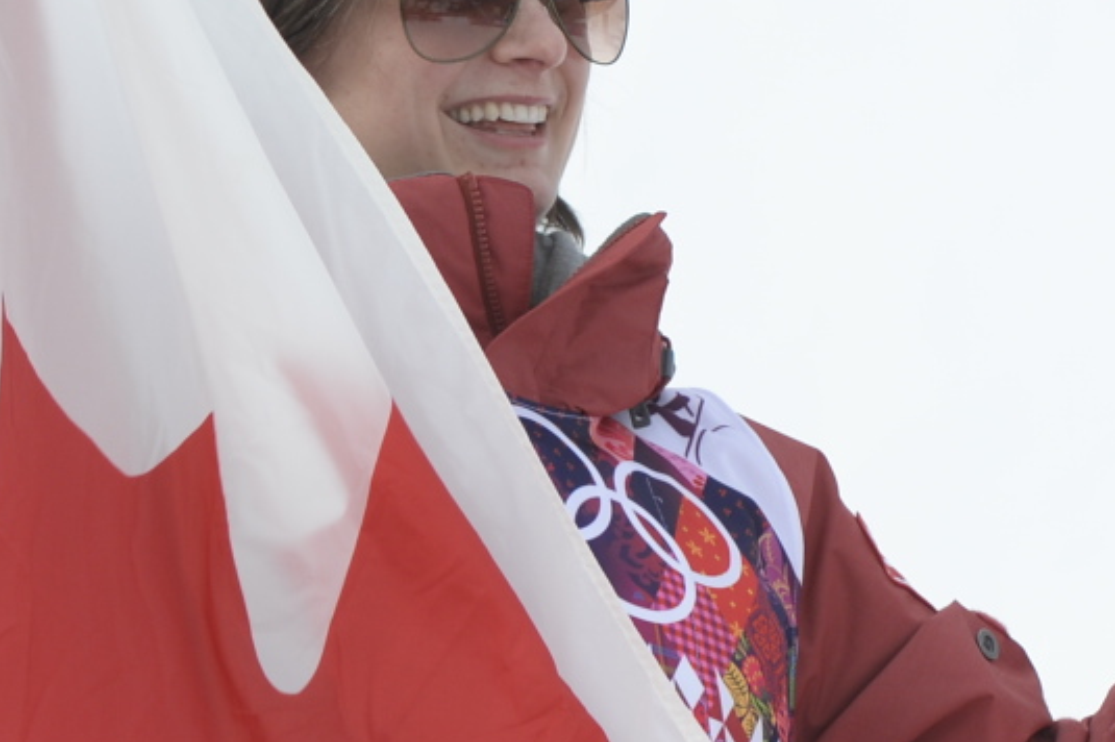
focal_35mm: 1427
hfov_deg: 1.4
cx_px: -150
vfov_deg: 1.0
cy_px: 677
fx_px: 44169
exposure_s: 1/800
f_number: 5.6
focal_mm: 310
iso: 200
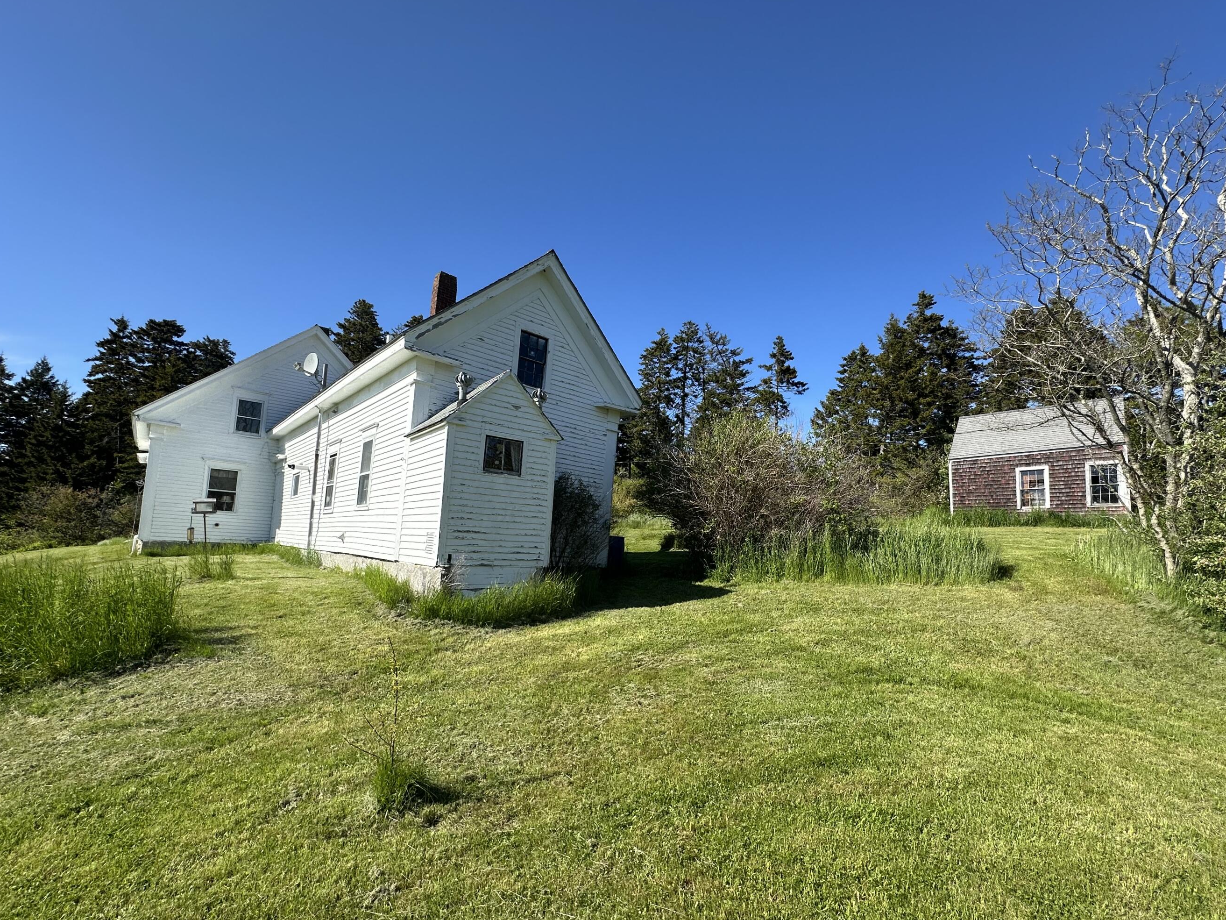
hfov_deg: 94.3
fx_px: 567
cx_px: 665
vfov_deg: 77.9
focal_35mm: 16
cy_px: 505
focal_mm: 2.22
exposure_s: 1/1233
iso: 40
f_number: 2.2
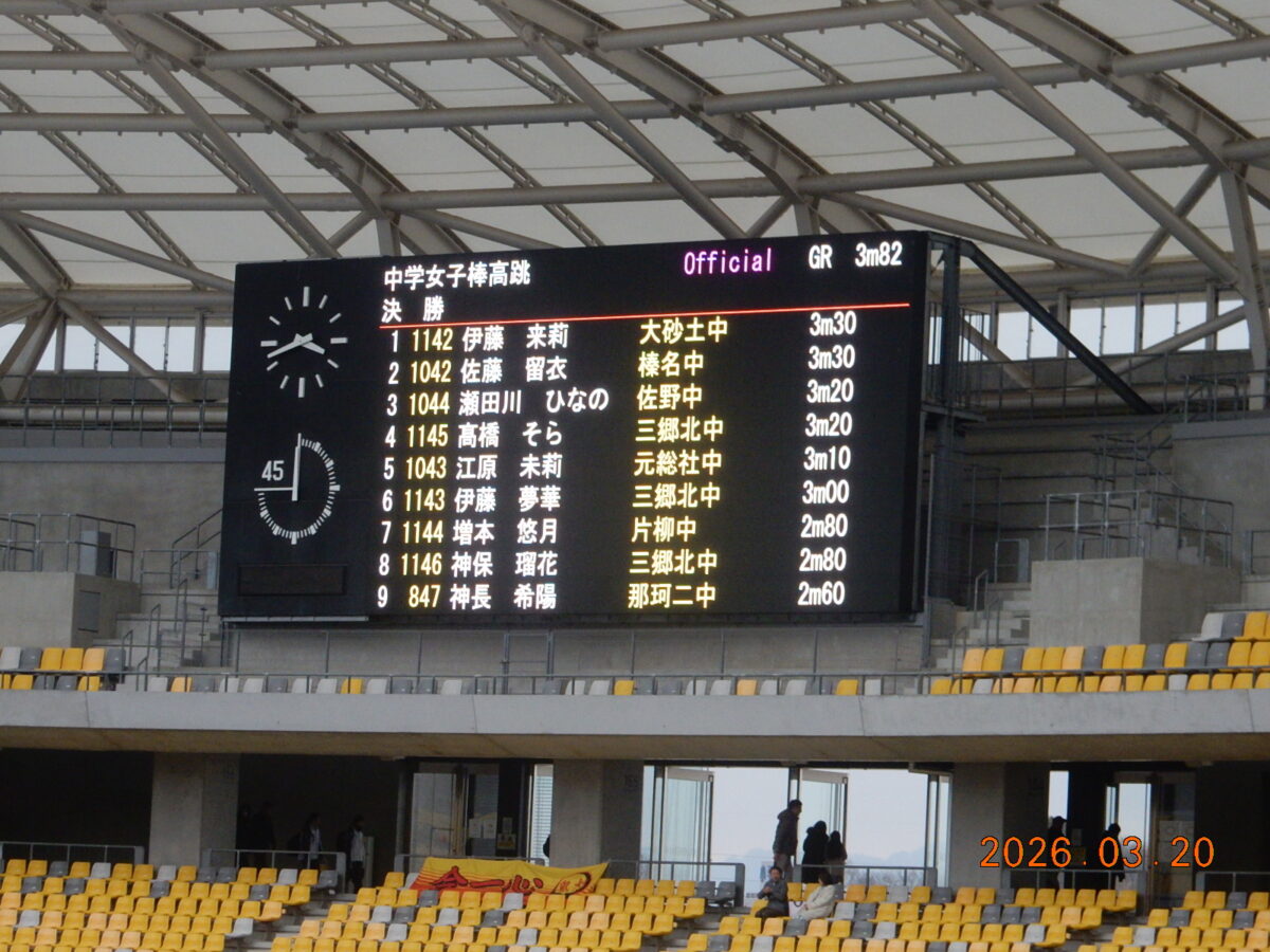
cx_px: 635
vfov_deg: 9.1
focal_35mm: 164
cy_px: 476
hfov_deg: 12.0
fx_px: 6017
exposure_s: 1/60
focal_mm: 29.2
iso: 125
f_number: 6
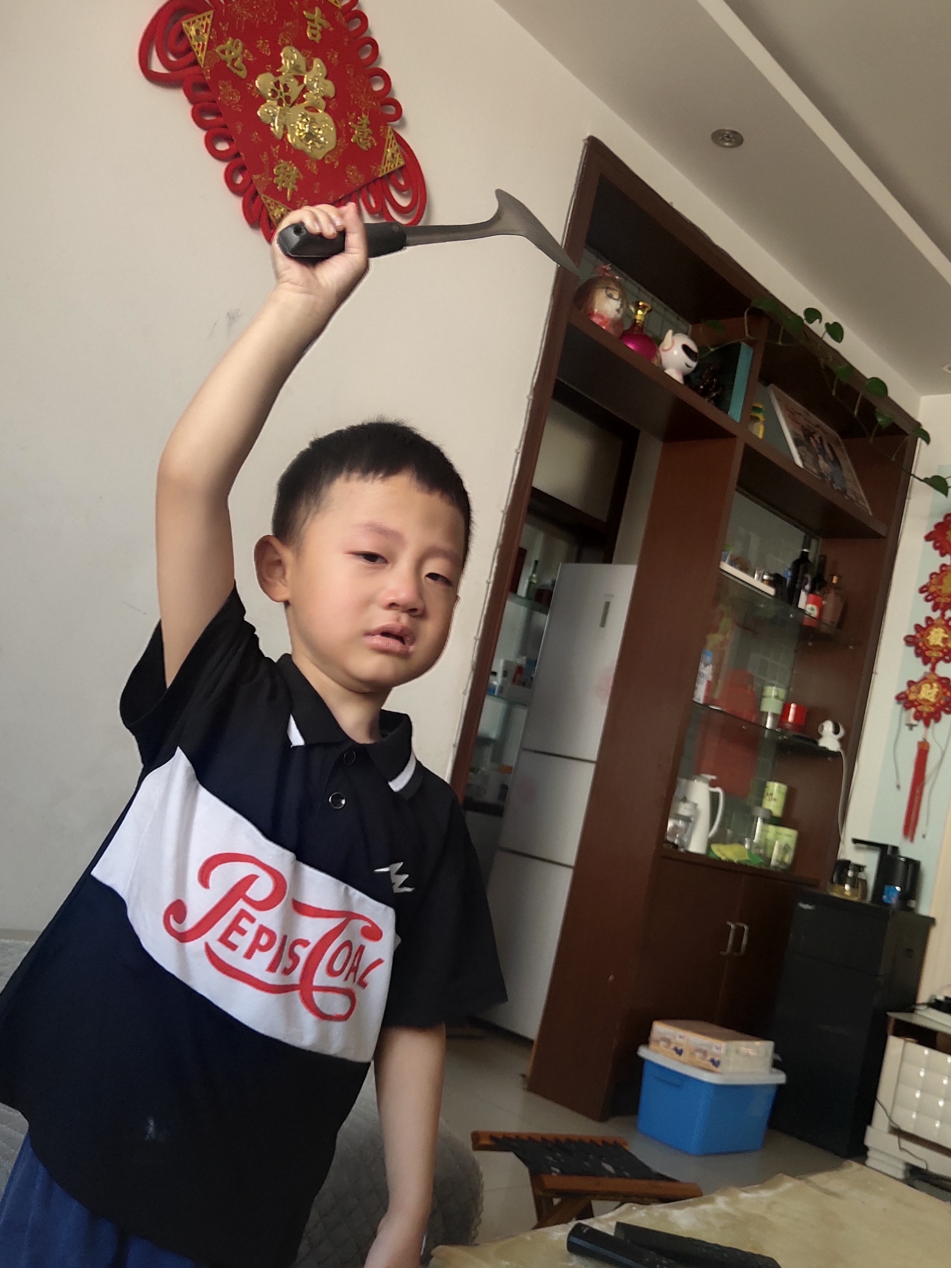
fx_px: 1282
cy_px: 685
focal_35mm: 35
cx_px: 500
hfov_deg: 40.7
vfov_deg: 52.6
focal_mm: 4.27
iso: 202
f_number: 1.8
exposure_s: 1/100
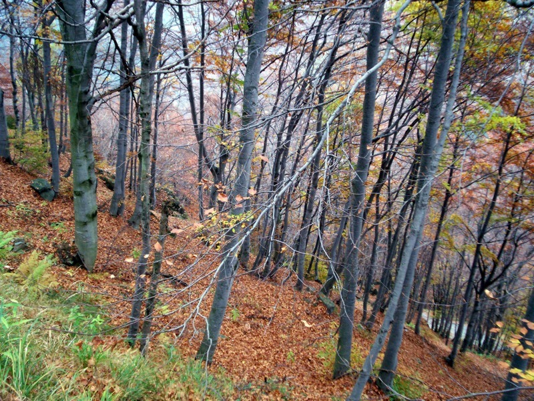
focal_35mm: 36
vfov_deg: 39.7
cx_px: 267
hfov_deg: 51.4
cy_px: 200
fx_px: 555
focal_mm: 5.9
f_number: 4.5
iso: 140
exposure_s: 1/35.6
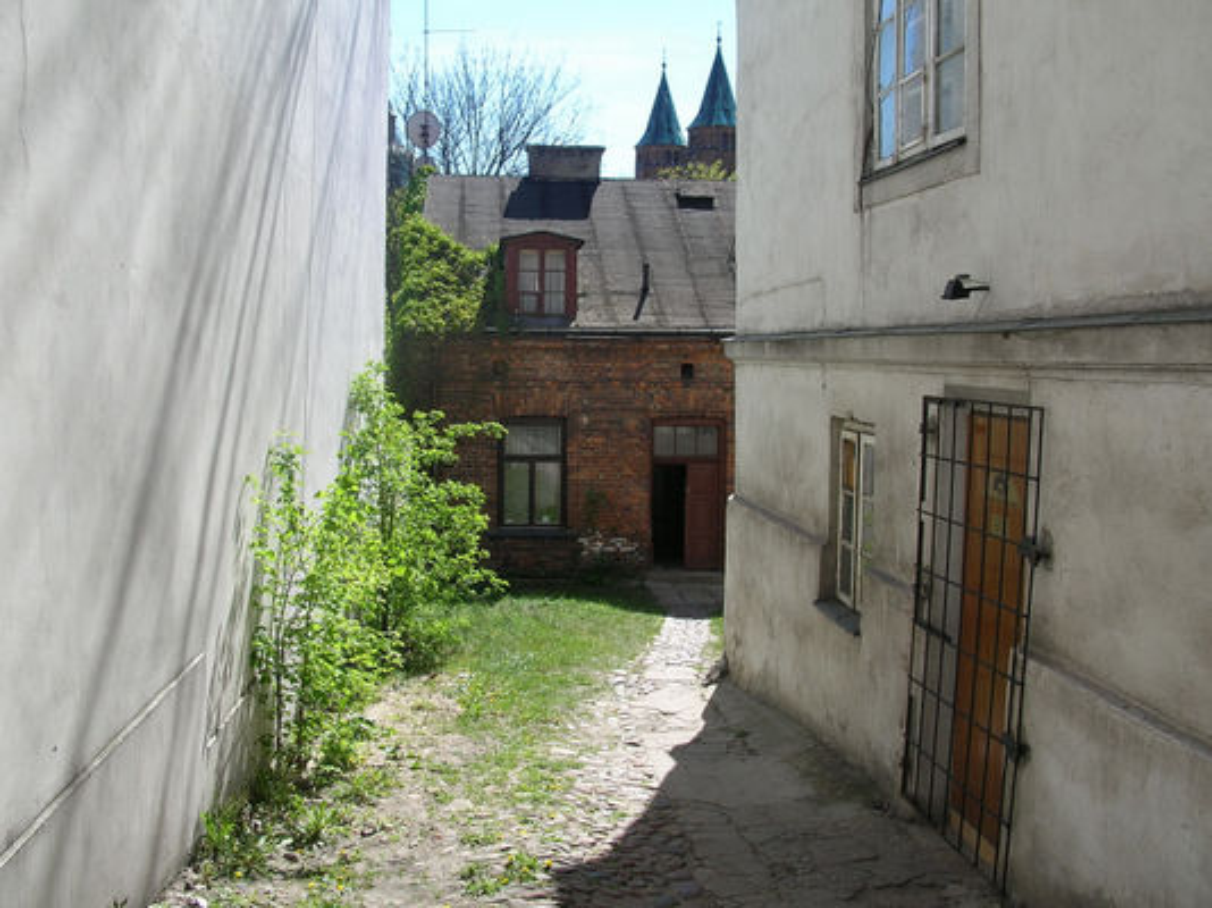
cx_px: 606
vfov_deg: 39.6
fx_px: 1260
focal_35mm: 36
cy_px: 454
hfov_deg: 51.4
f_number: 3.7
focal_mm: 6
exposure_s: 1/325
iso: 50
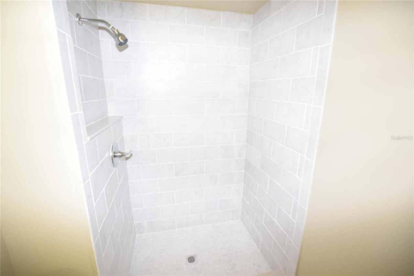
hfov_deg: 100.4
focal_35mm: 15
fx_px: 172
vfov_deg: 77.3
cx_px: 207
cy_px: 138
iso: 800
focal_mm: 10
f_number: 4
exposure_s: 1/60
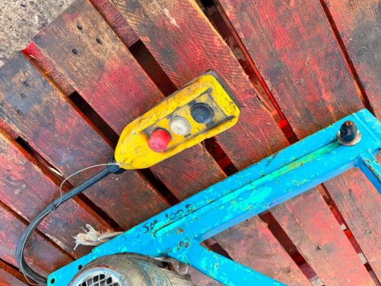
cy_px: 143
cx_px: 191
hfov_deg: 69.4
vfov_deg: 54.9
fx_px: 275
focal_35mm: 25
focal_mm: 6.76
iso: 64
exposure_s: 1/121
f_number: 1.78
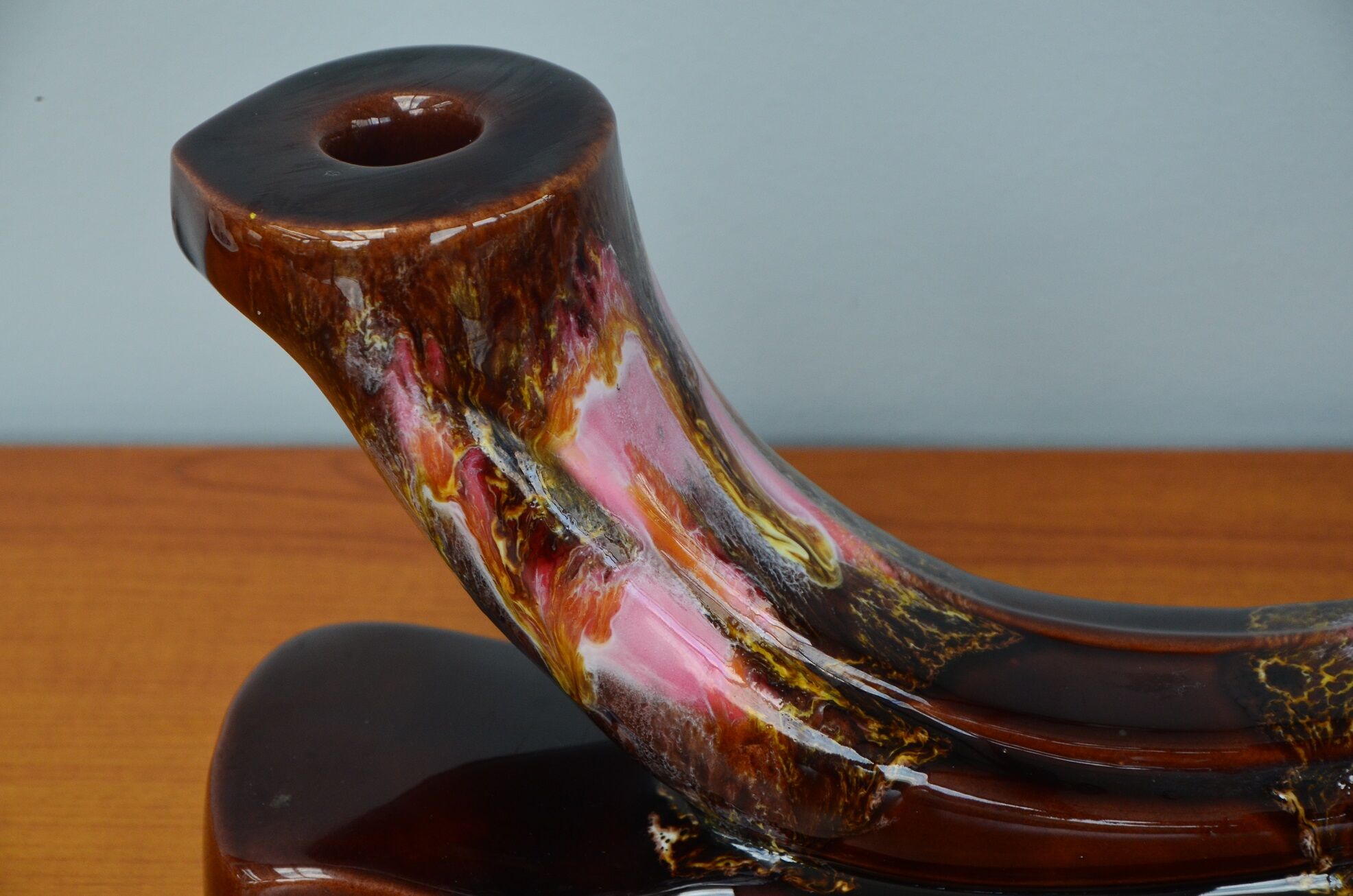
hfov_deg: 13.1
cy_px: 448
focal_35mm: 158
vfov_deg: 8.7
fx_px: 5907
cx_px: 676
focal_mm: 105
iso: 720
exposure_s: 1/125
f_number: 9
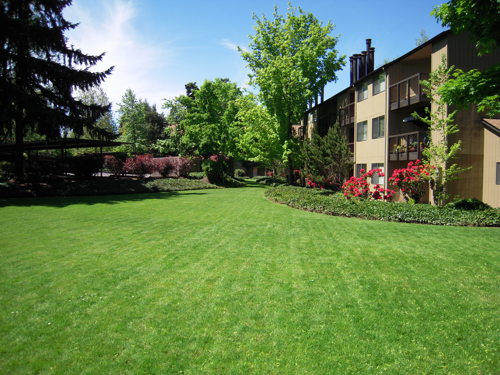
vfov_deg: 49.7
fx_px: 404
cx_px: 250
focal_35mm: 28
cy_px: 188
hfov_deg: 63.4
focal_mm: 5
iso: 100
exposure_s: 1/250
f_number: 5.4
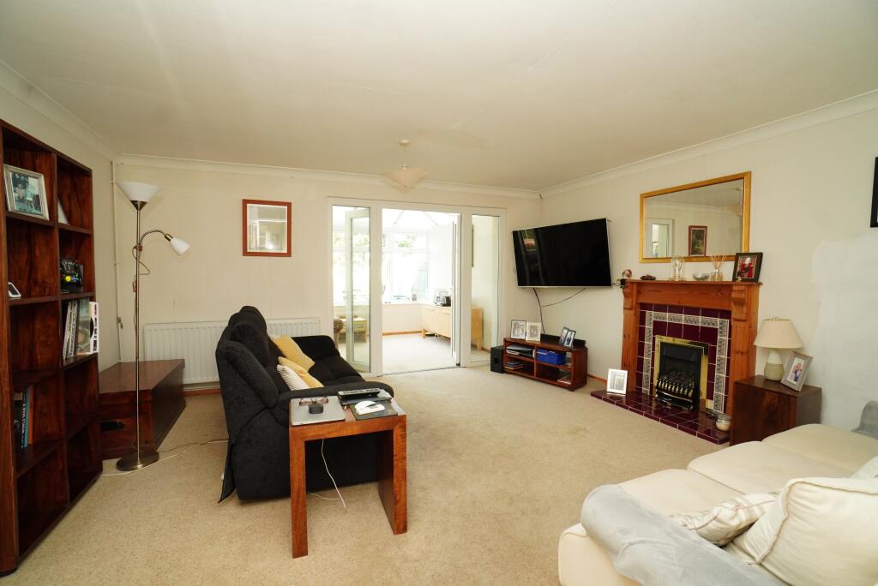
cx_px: 439
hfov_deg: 100.4
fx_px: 366
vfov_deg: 77.4
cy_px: 293
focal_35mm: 15
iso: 1600
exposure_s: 1/60
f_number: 7.1
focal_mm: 10
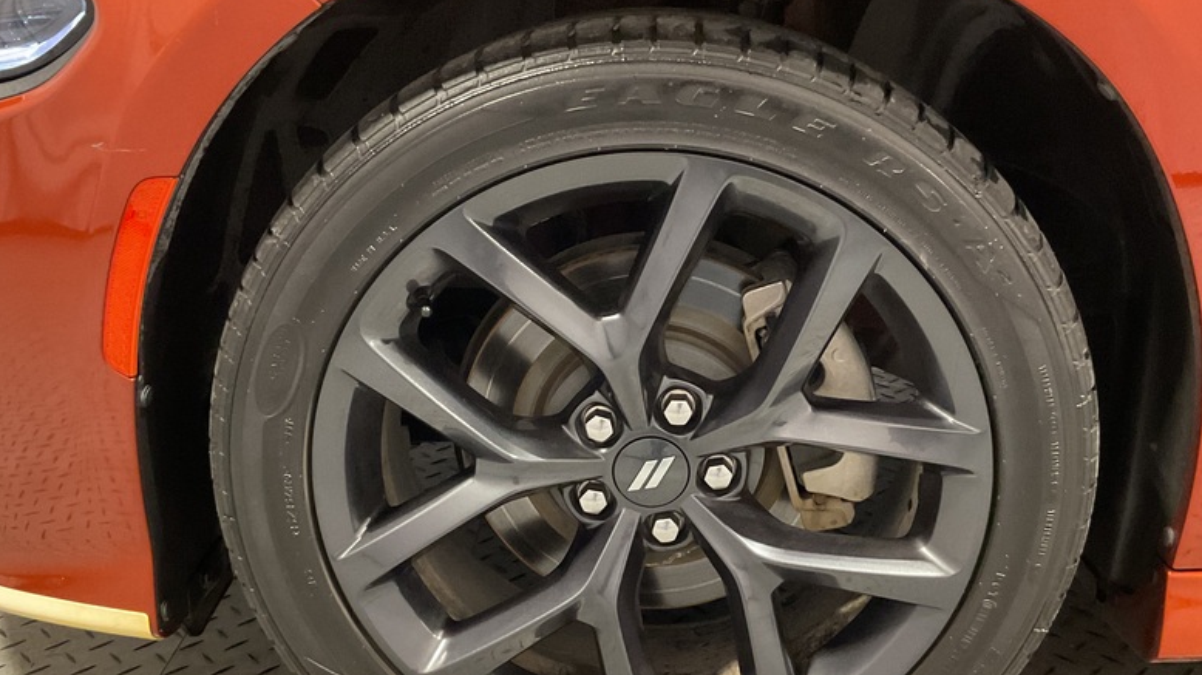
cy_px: 439
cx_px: 638
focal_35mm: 39
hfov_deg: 51.6
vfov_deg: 30.2
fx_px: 1243
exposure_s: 1/40
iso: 320
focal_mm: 3
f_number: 1.8
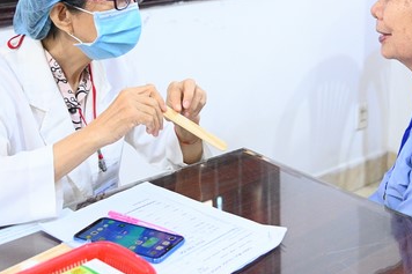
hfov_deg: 32.2
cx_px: 263
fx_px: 709
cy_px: 62
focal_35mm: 62
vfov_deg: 21.7
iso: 10000
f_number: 4
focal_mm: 34
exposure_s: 1/200
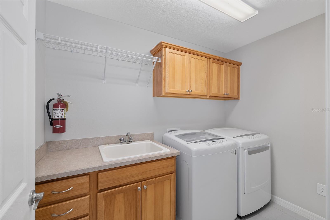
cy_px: 110
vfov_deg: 77.3
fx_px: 137
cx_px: 165
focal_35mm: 15
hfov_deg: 100.4
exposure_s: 1/25
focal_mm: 15
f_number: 8
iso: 500
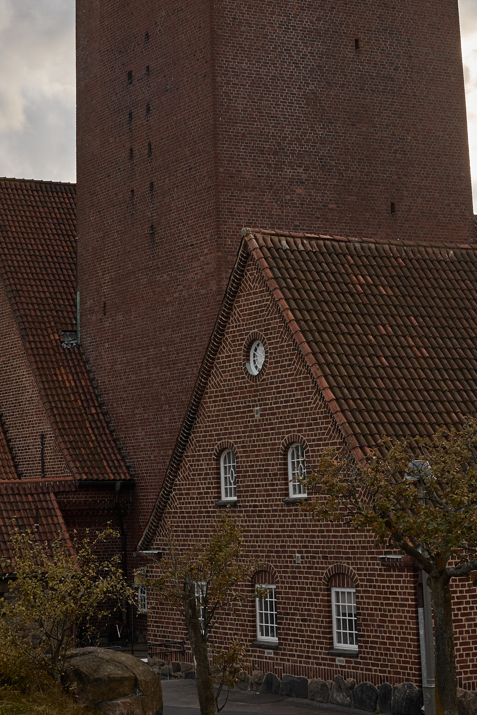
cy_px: 81
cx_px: 195
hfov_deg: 16.1
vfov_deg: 23.4
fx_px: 1685
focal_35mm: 85
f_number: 11
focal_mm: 31.3
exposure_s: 1/60
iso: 100
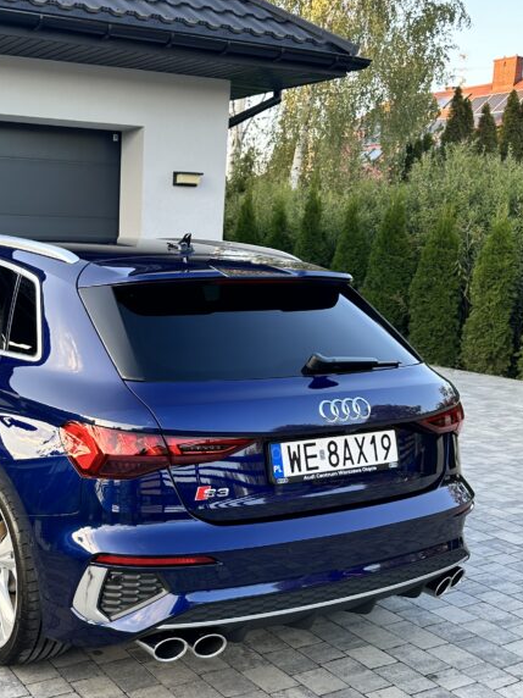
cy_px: 405
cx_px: 98
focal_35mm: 43
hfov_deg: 32.6
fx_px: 866
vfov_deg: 43.7
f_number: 1.78
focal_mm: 6.86
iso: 64
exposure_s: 1/211
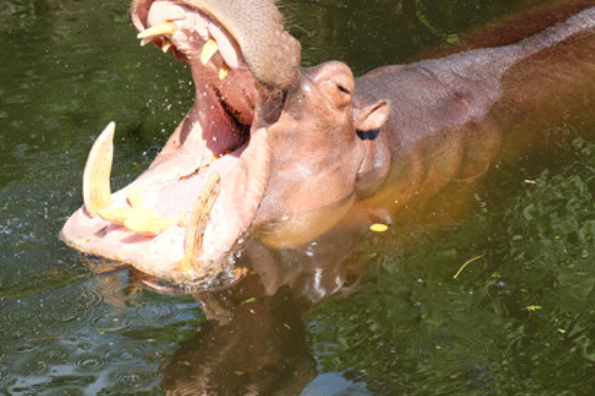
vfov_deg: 11.3
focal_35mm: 121
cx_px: 293
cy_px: 127
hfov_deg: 16.9
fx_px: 1998
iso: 400
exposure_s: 1/300
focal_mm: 55
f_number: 5.6
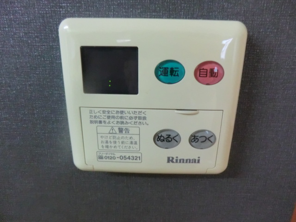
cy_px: 111
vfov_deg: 56.8
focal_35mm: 24
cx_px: 148
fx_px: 205
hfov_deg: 71.6
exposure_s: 1/30
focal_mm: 4.3
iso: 800
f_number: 3.2
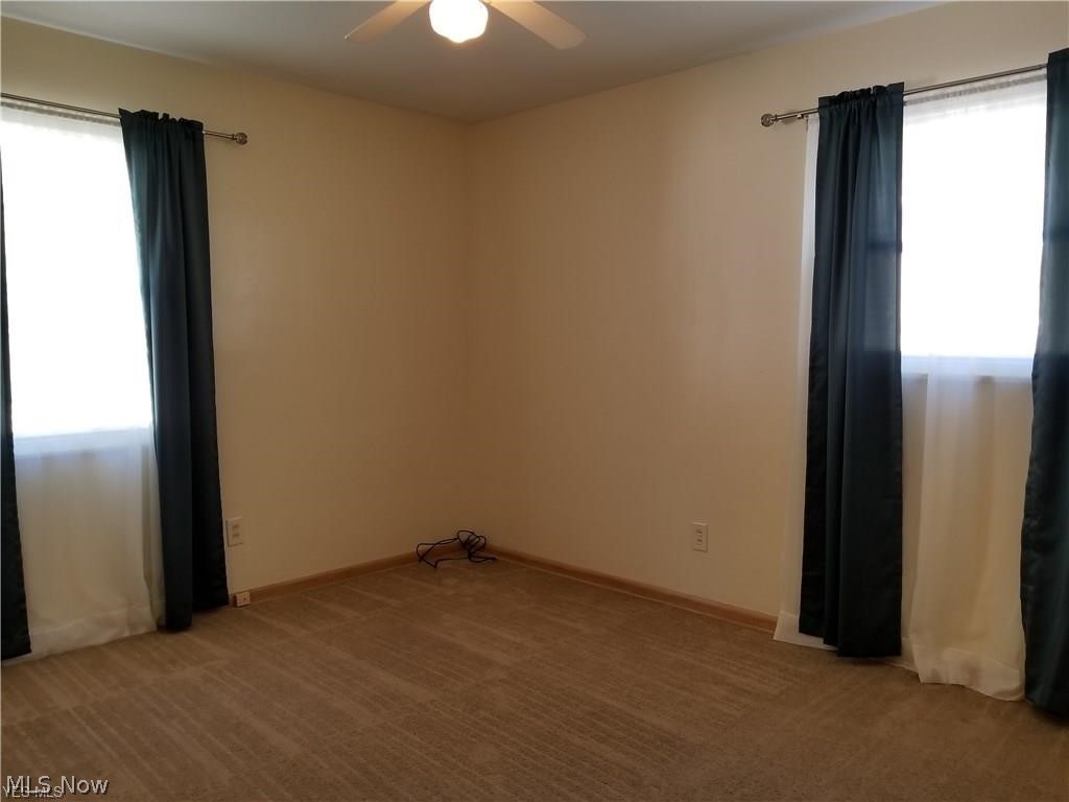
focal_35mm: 26
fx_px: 803
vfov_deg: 53.1
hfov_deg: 67.3
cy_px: 401
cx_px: 534
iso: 125
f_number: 1.7
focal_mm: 4.25
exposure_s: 1/60
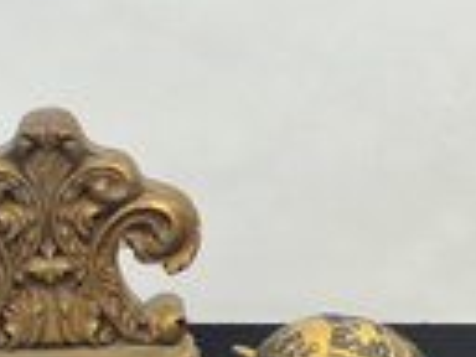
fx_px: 2833
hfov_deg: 9.6
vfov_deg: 7.2
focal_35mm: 206
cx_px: 430
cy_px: 351
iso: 200
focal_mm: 9
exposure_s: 1/60
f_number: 2.8
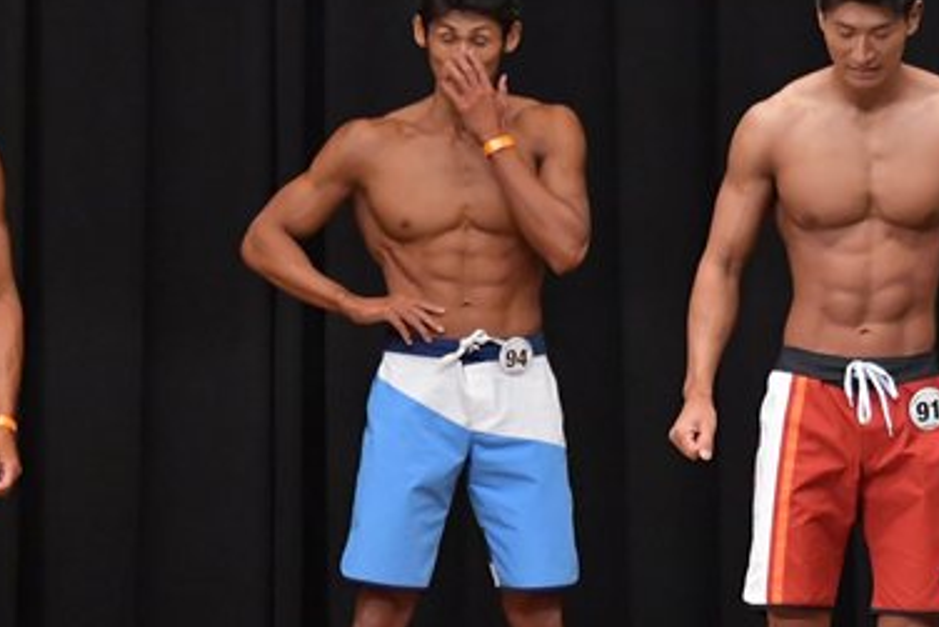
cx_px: 413
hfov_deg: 5.0
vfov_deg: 3.3
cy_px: 452
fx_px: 10854
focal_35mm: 416
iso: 6400
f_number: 5.6
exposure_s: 1/400
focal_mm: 135
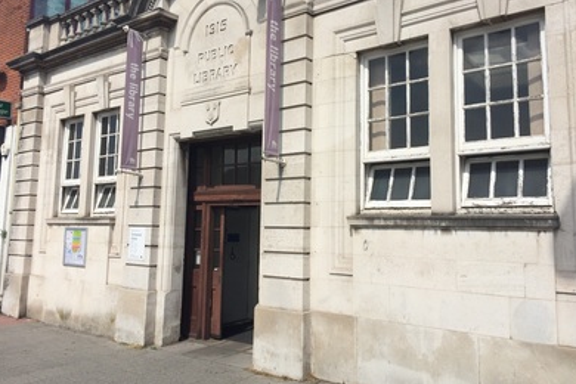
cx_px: 289
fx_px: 496
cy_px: 168
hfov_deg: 60.3
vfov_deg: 42.2
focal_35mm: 31
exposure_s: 1/3425
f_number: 2.2
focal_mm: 4.15
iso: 32
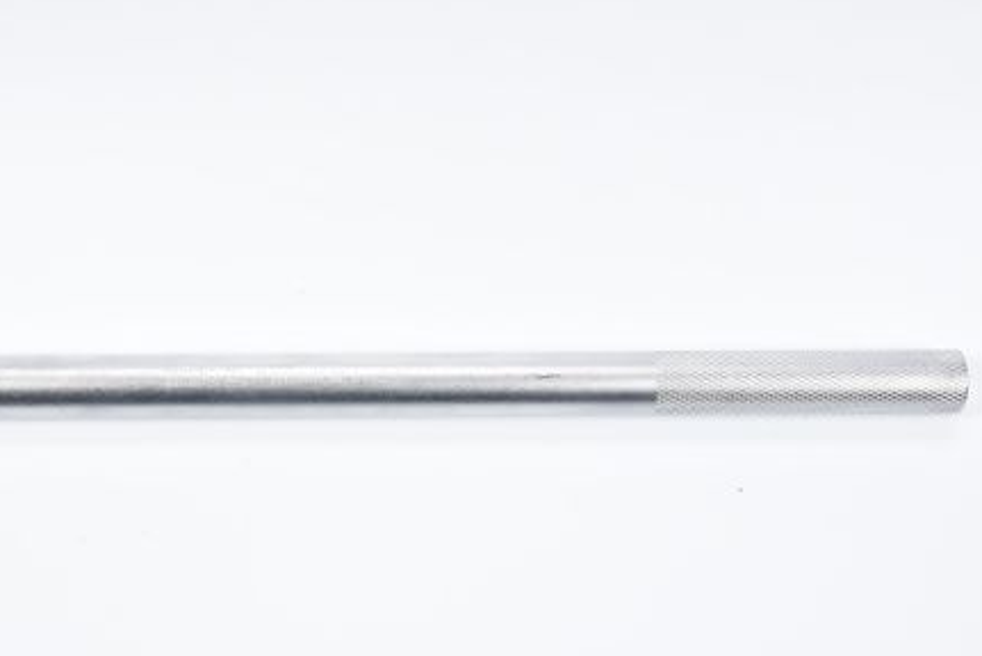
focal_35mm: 67
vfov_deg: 20.4
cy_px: 383
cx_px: 382
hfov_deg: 30.1
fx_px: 1819
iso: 250
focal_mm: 35
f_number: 14
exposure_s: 1/125
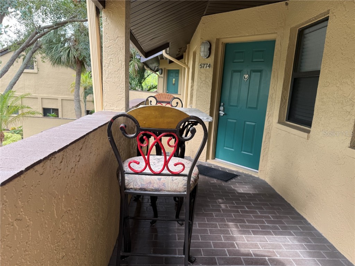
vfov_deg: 56.8
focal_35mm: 24
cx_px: 178
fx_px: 246
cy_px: 133
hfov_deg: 71.6
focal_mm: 6.76
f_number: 1.78
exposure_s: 1/121
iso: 64
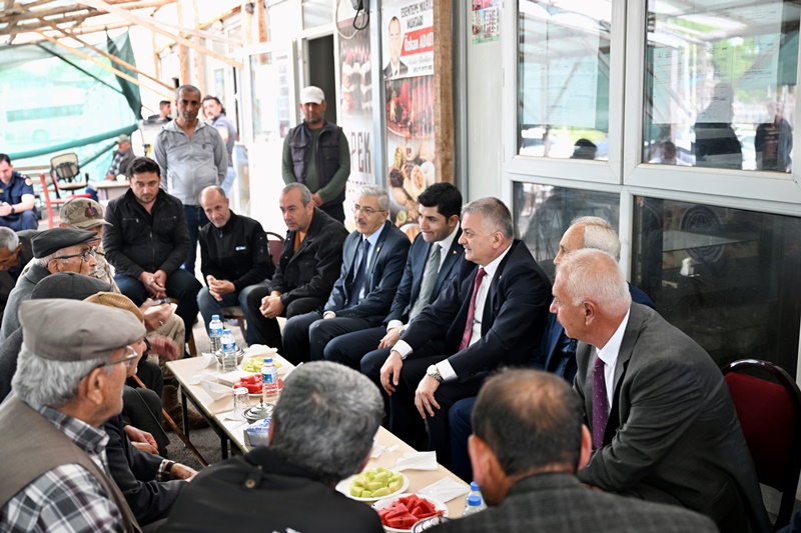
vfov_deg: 35.9
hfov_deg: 51.9
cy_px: 266
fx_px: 823
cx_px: 400
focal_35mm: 37
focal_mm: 37
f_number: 2.8
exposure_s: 1/40
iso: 180
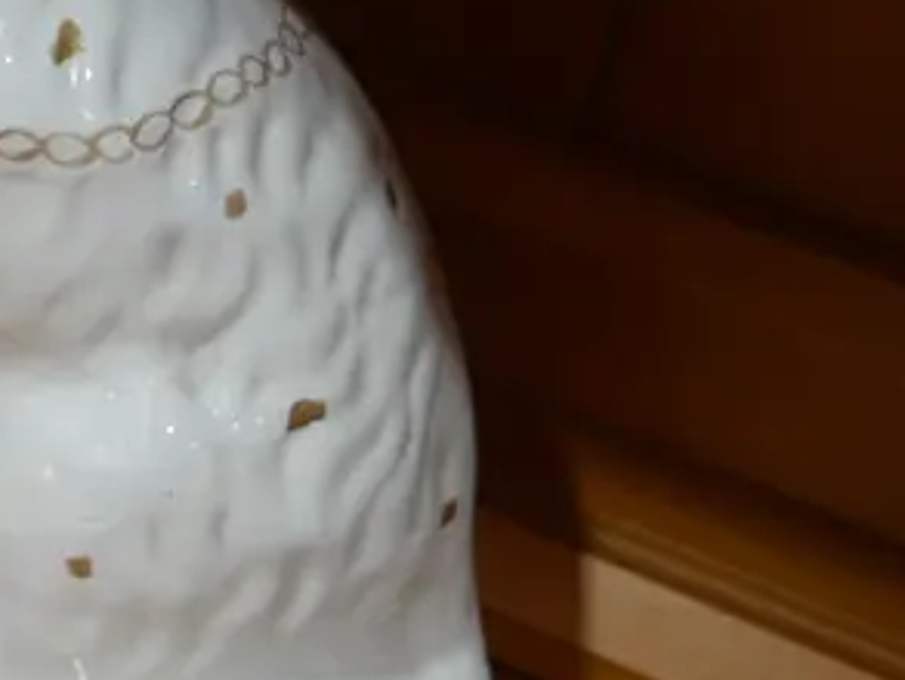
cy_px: 57
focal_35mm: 119
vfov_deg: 12.4
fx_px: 3112
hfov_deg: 14.8
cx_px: -624
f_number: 4
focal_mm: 17
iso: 250
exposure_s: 1/60
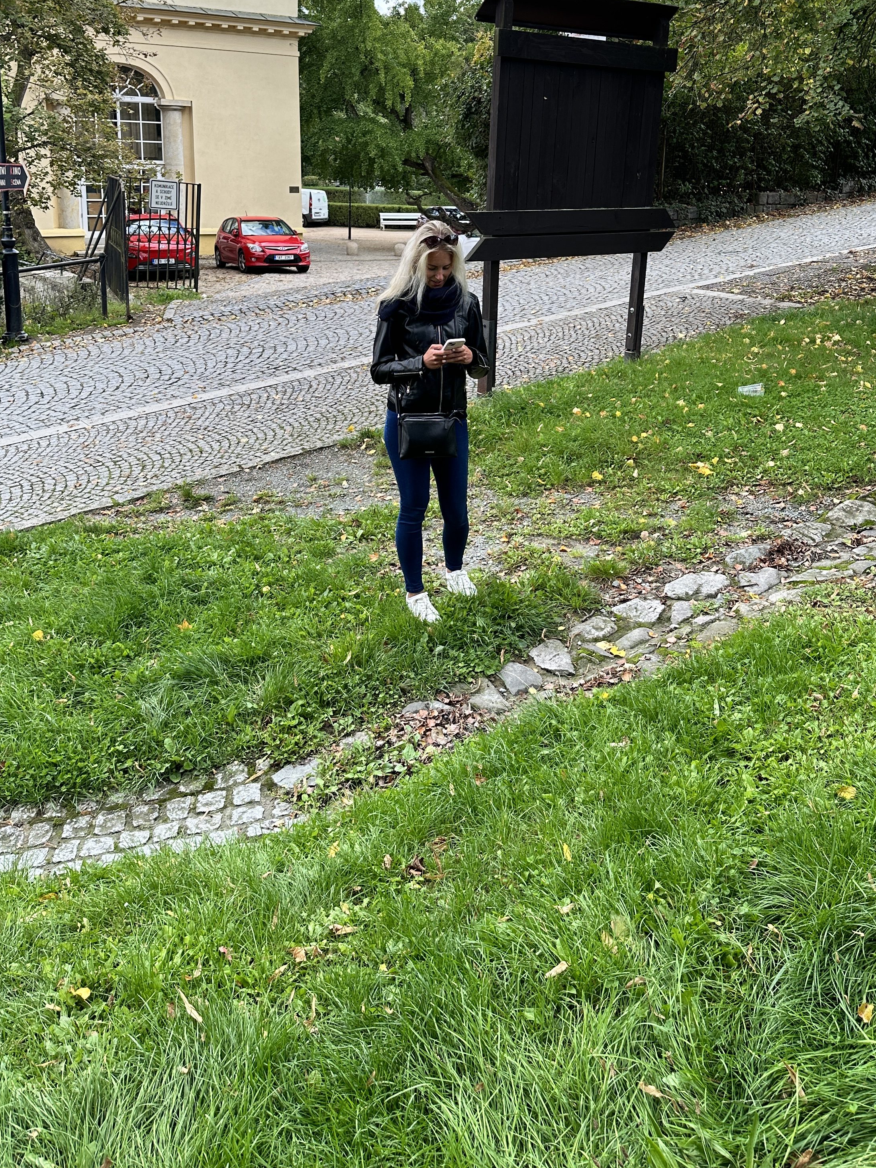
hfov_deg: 42.9
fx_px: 1113
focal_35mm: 33
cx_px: 490
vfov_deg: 54.4
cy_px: 400
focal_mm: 6.86
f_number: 1.78
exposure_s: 1/797
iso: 80
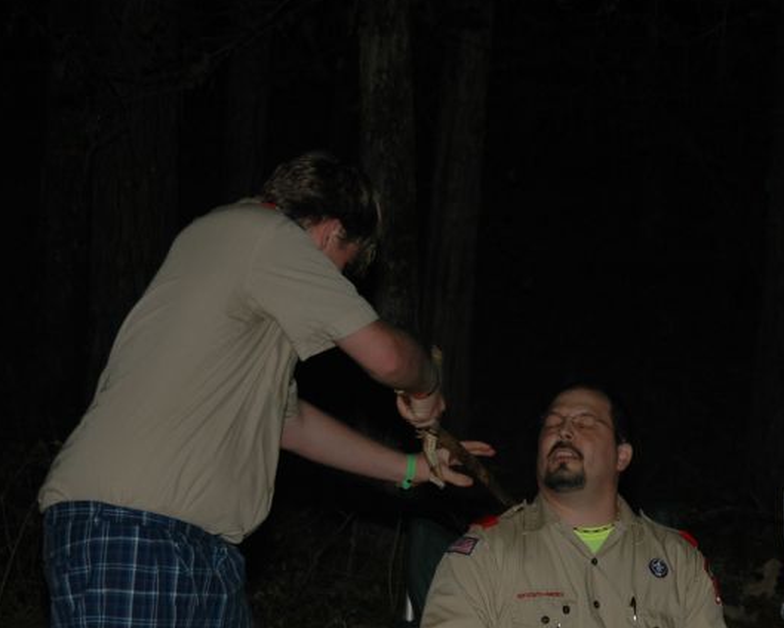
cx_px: 418
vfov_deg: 6.9
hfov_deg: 8.7
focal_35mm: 223
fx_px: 5178
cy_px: 493
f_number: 5.3
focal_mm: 82
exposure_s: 1/60
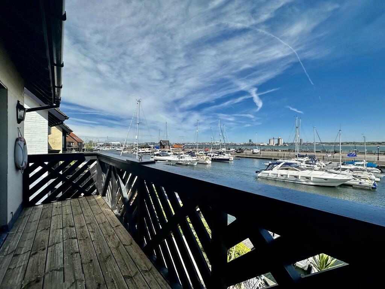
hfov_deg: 102.1
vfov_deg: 85.7
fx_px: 156
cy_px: 144
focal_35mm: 14
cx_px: 192
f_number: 2.2
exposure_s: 1/3040
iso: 50
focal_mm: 2.22
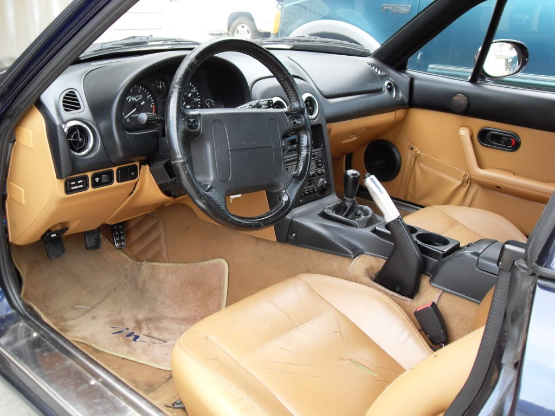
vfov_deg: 41.8
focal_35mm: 34
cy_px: 208
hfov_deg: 54.0
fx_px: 545
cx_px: 278
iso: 100
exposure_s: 1/45
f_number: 2.8
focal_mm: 6.3
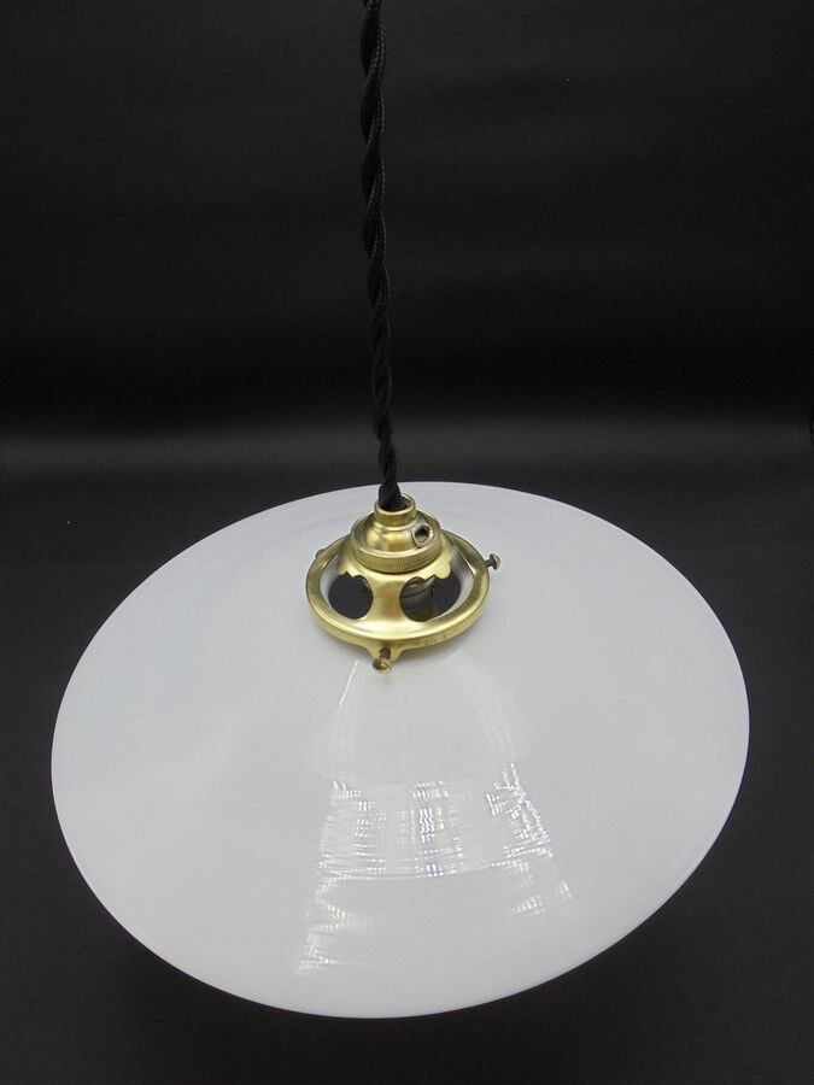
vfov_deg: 61.7
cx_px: 407
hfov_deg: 48.2
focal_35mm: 29
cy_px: 542
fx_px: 909
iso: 100
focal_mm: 5.3
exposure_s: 1/50
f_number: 3.7
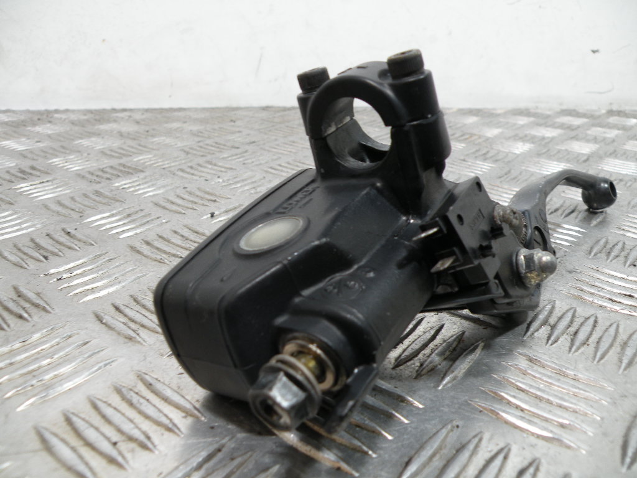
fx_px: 497
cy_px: 239
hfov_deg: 65.3
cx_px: 318
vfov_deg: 51.4
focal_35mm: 27
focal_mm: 4.7
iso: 81
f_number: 2.8
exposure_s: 1/59.7
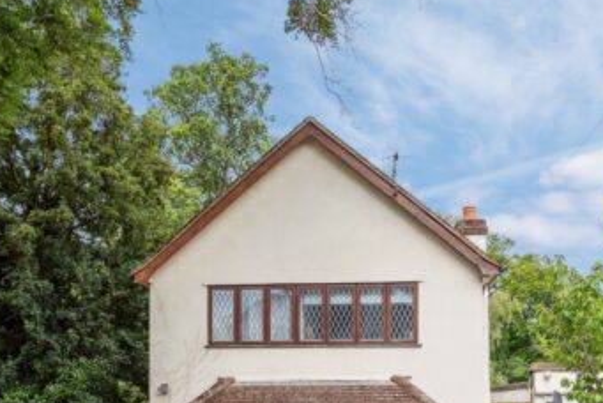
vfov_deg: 34.7
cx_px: 285
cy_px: 368
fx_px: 603
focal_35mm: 36
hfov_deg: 53.1
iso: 640
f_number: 5.6
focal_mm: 16
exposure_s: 1/640
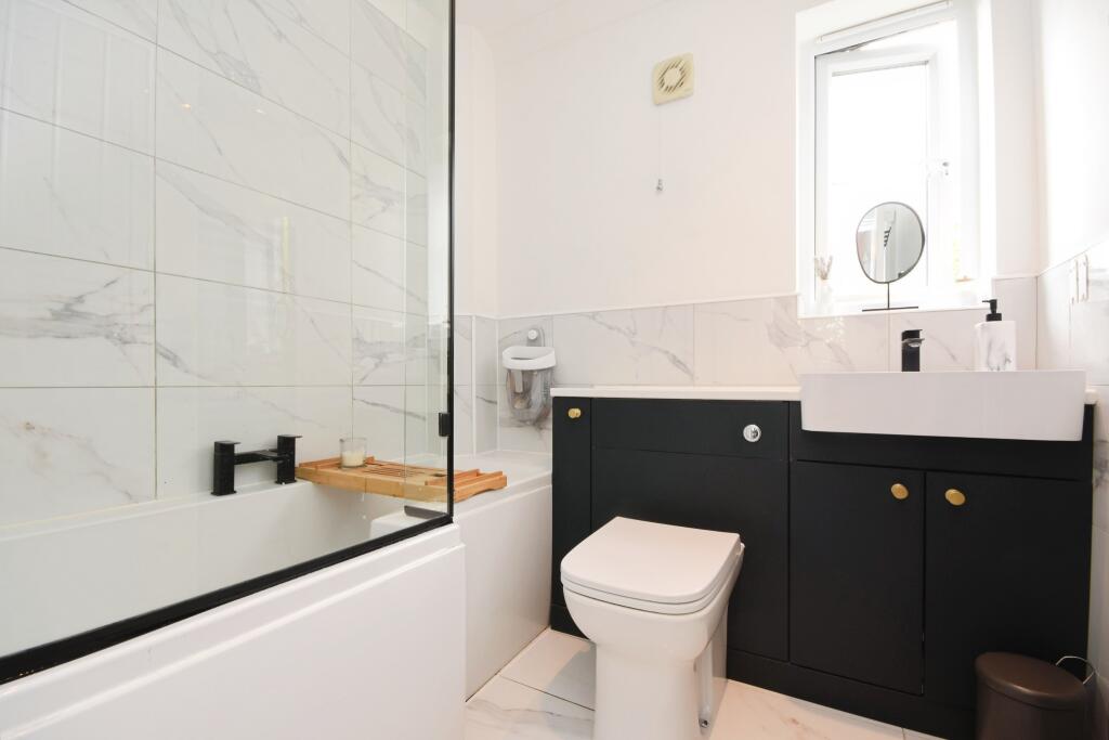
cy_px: 370
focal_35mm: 15
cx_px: 554
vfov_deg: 77.3
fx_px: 462
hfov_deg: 100.4
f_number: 8
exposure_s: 1/30
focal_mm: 10
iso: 640
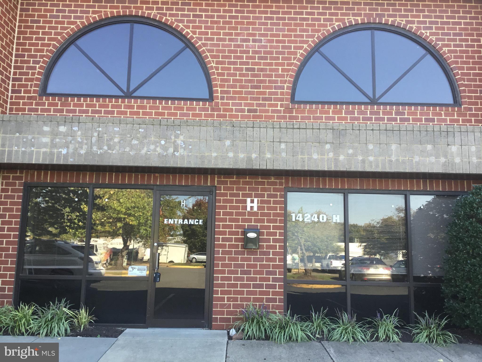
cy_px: 181
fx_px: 432
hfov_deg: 58.4
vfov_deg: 45.4
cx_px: 241
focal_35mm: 31
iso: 40
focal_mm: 3.3
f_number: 2.4
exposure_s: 1/120
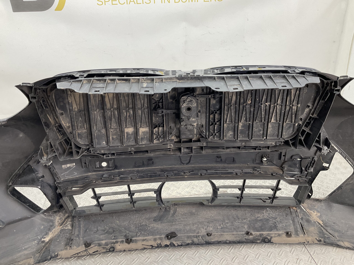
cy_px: 132
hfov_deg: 61.7
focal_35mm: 29
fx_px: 297
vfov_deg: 48.2
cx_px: 177
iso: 40
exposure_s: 1/120
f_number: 1.8
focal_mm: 3
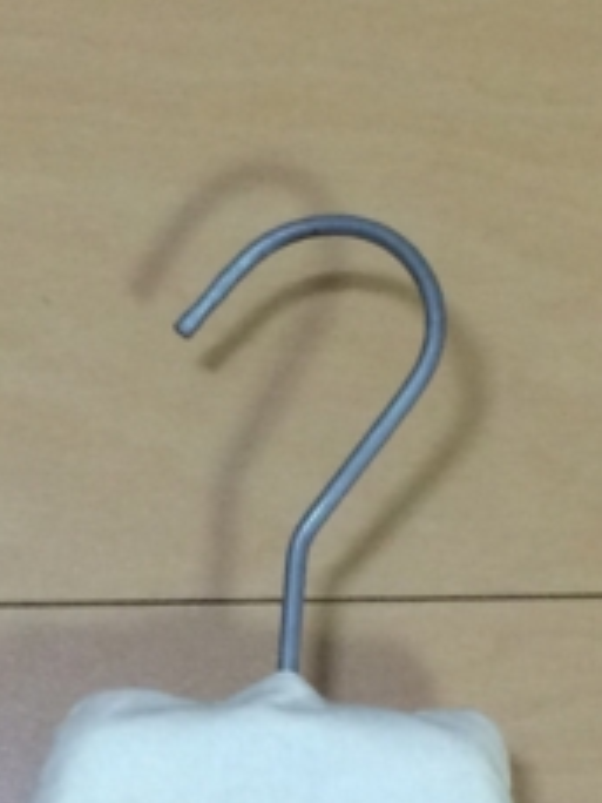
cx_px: 250
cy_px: 940
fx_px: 3130
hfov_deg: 11.0
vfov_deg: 14.2
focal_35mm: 135
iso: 160
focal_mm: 4.12
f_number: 2.2
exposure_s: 1/30
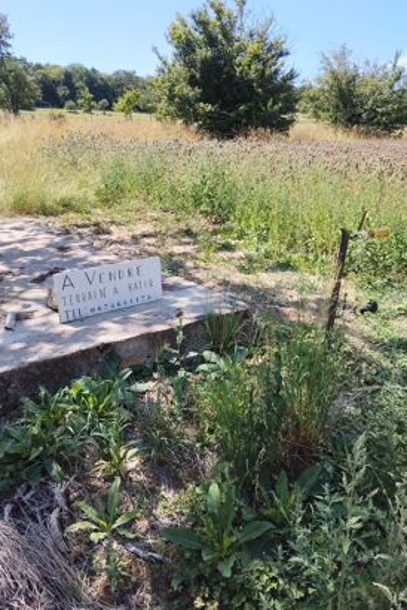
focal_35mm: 27
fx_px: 458
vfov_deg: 67.4
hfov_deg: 47.9
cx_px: 199
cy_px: 299
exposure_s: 1/787
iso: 100
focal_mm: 4.15
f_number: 1.8
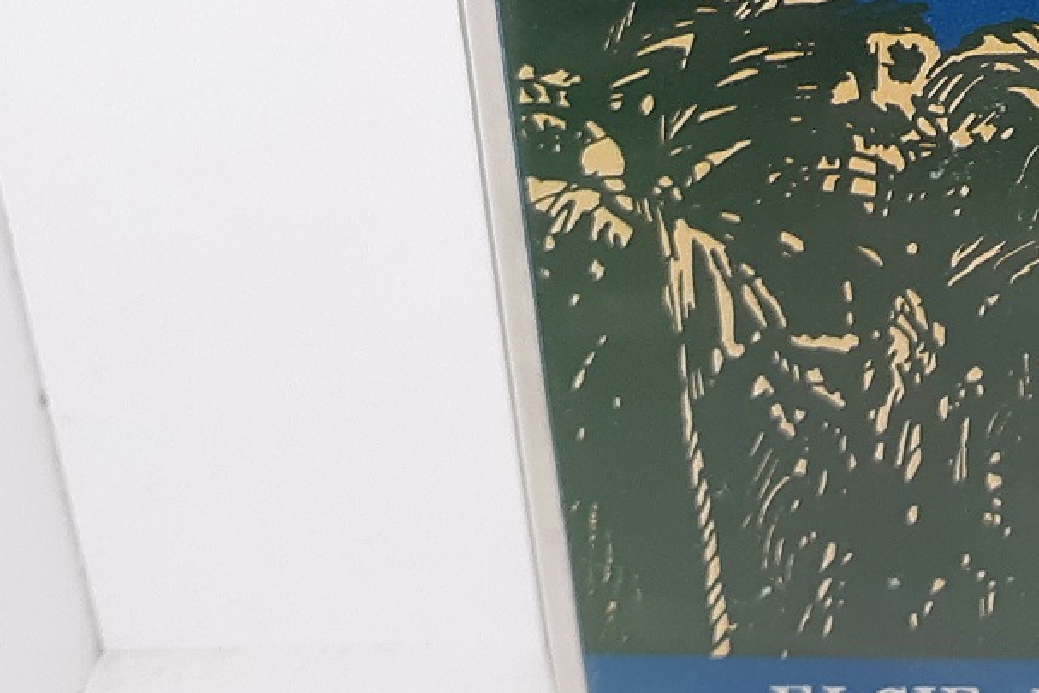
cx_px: 1327
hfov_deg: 19.2
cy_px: -233
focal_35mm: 99
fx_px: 2858
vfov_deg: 13.3
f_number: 1.7
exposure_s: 1/133
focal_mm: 3.7
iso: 40
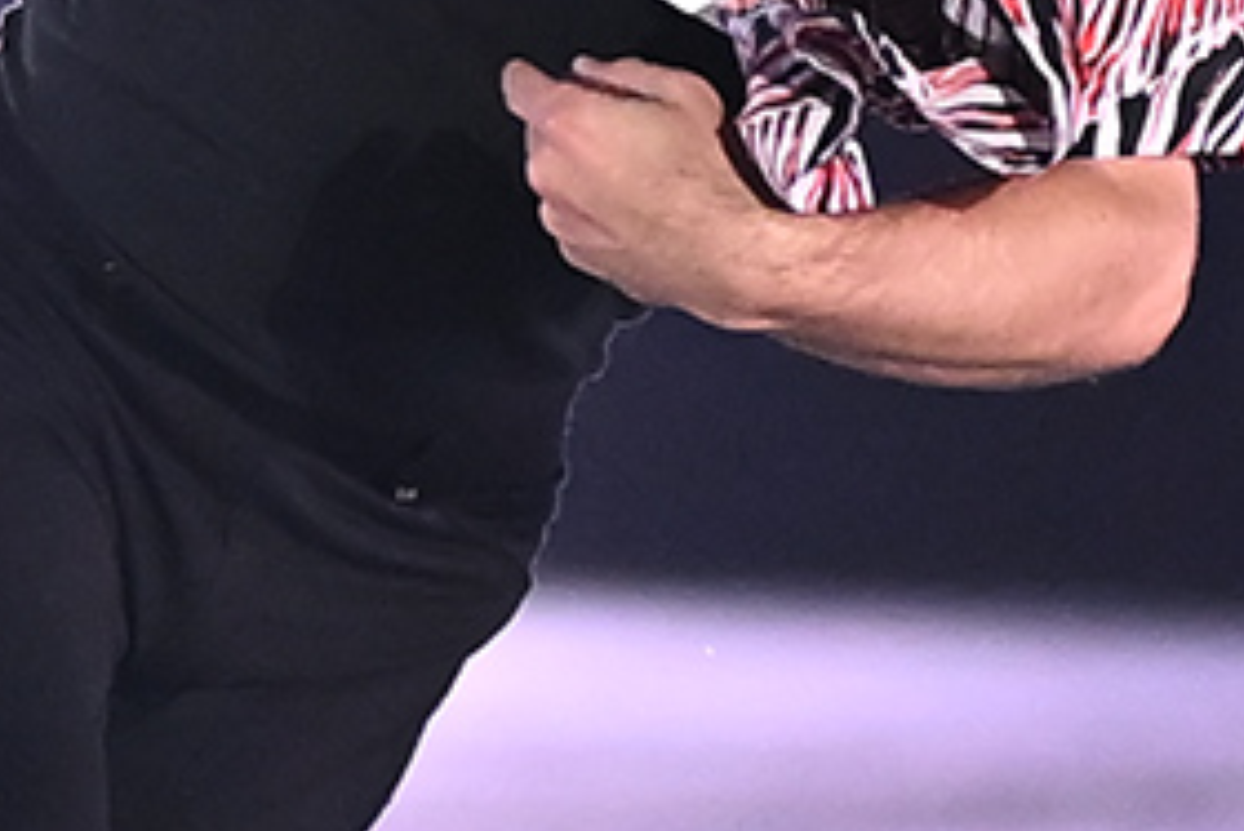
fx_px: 47917
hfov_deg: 1.5
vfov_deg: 1.0
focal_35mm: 1386
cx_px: -1204
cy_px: -218
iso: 1600
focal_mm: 135
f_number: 1.8
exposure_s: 1/1600
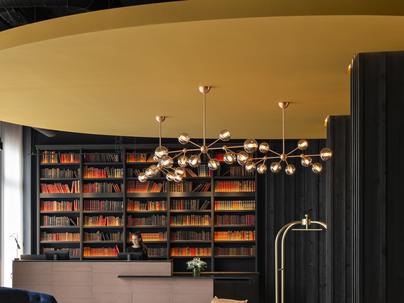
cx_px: 165
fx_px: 852
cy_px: 200
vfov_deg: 20.1
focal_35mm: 73
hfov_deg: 26.6
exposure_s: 1.6
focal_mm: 44
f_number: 13
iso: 200
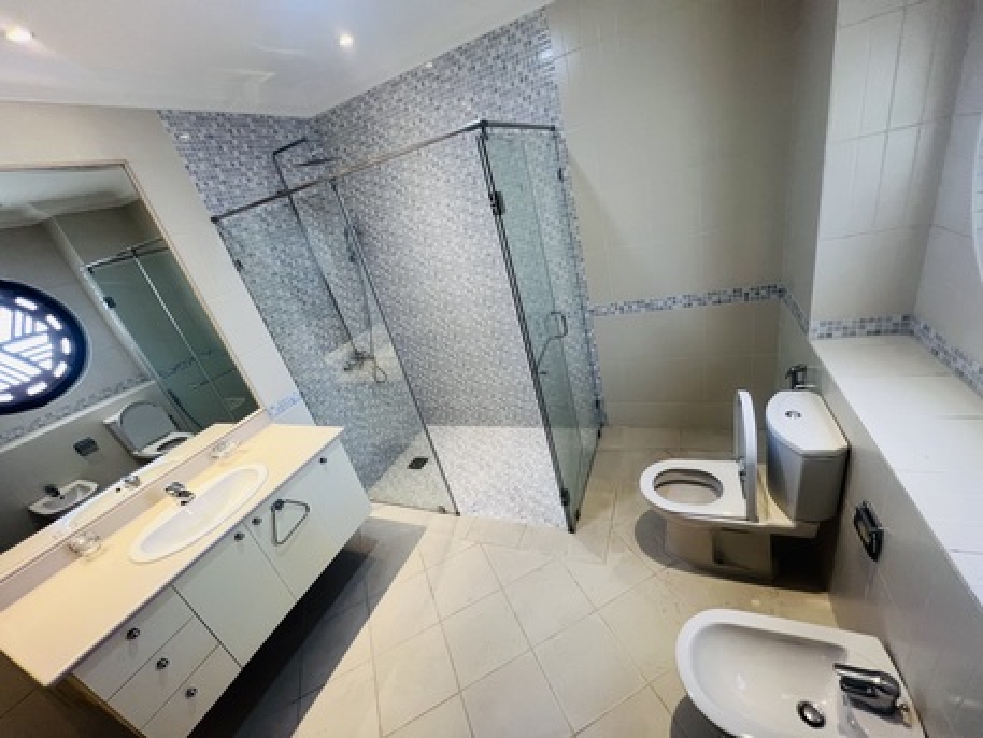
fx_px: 369
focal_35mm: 13
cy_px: 369
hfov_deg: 106.2
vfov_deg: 89.9
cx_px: 492
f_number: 1.8
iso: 160
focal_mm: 1.57
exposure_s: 1/100
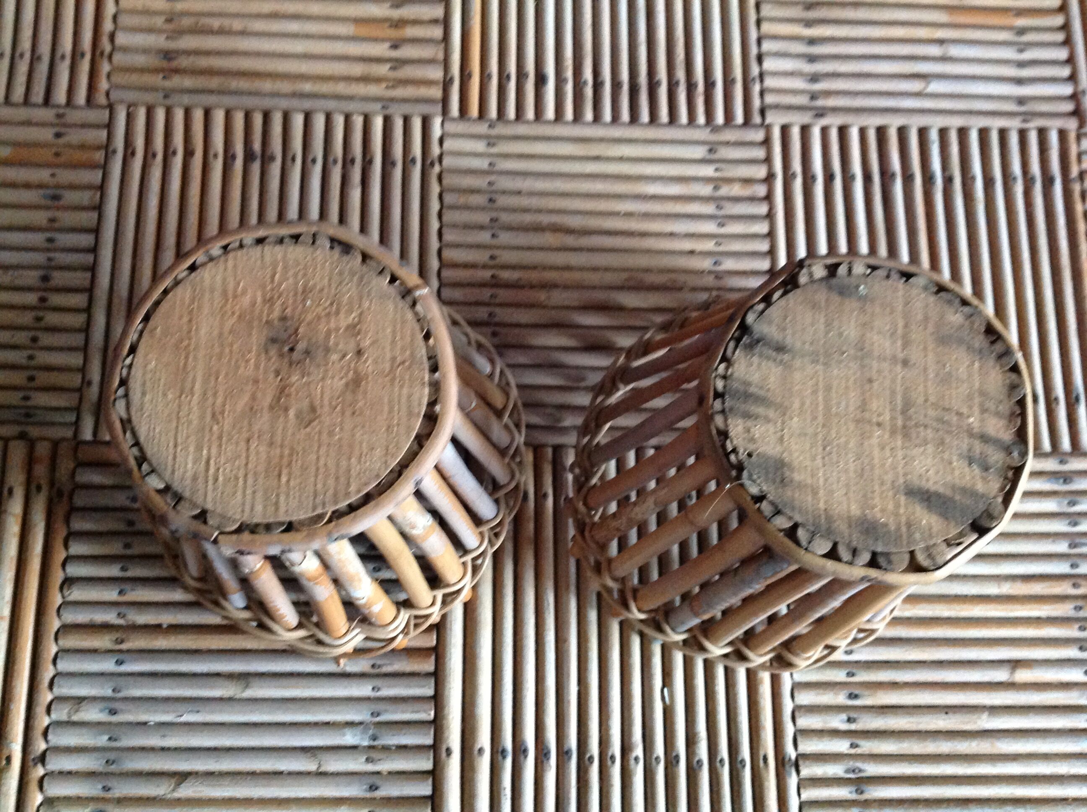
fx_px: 1097
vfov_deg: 40.6
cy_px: 406
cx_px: 544
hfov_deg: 52.7
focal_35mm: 35
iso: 400
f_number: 2.4
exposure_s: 1/15
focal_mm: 4.28
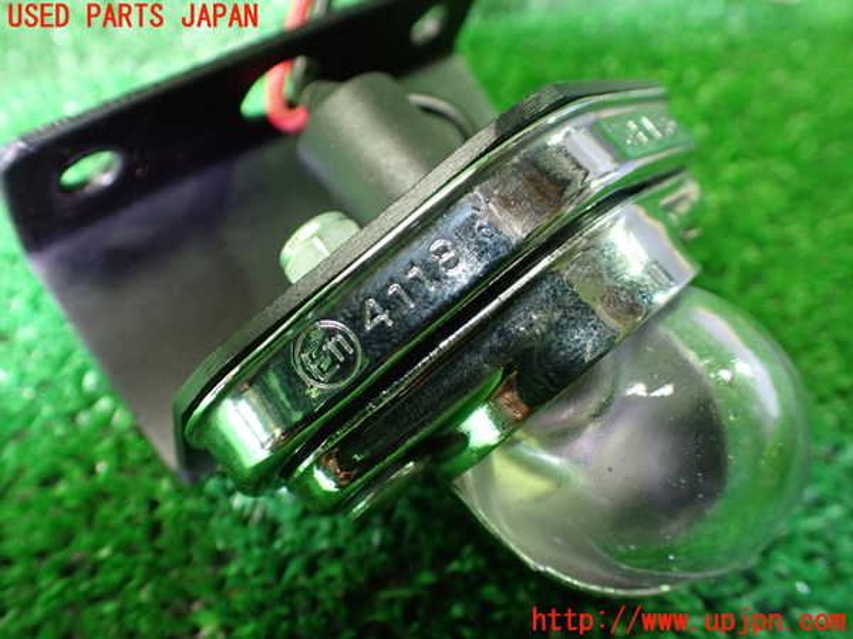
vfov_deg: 46.8
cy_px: 320
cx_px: 426
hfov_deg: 60.0
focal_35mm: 30
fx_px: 739
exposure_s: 1/60
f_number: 2.3
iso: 800
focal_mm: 5.4
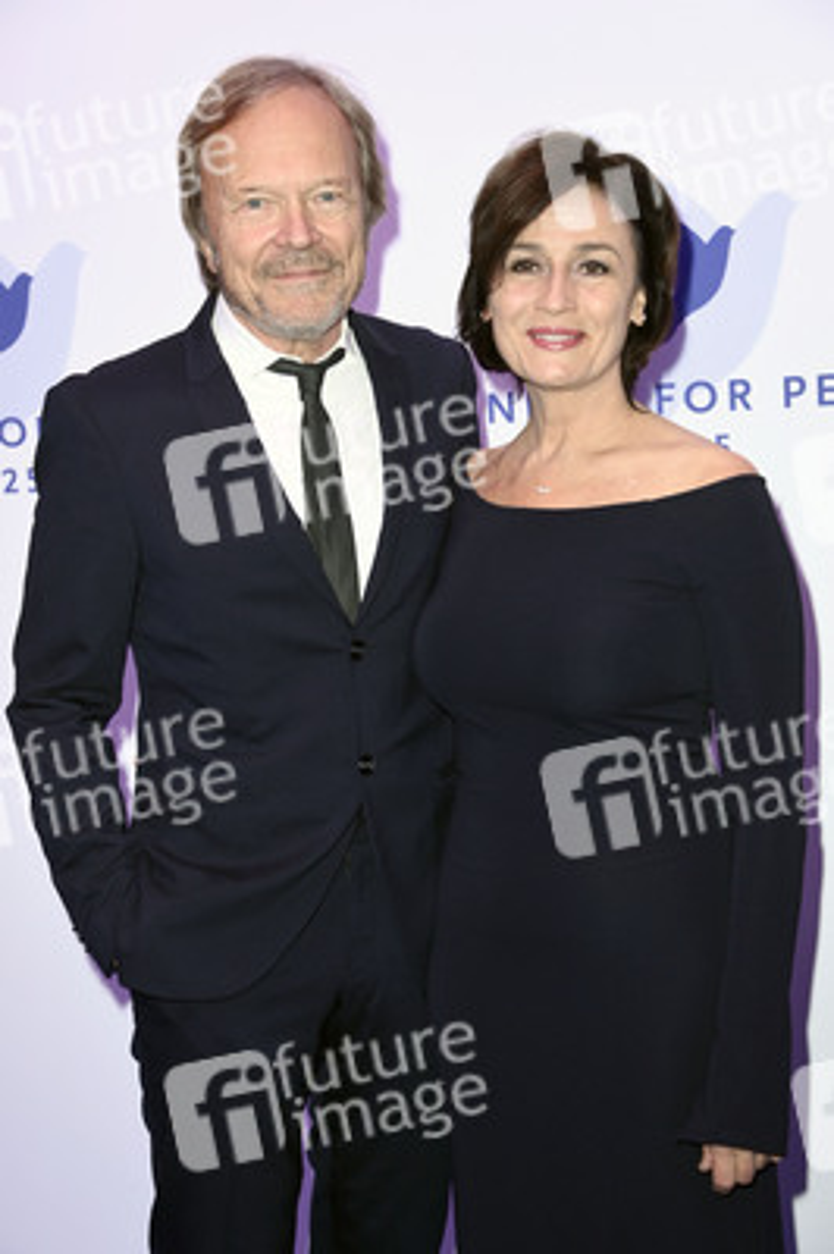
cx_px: 417
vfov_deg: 26.0
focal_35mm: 78
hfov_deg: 17.5
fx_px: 2715
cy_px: 627
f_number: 5.6
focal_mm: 78
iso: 500
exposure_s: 1/250
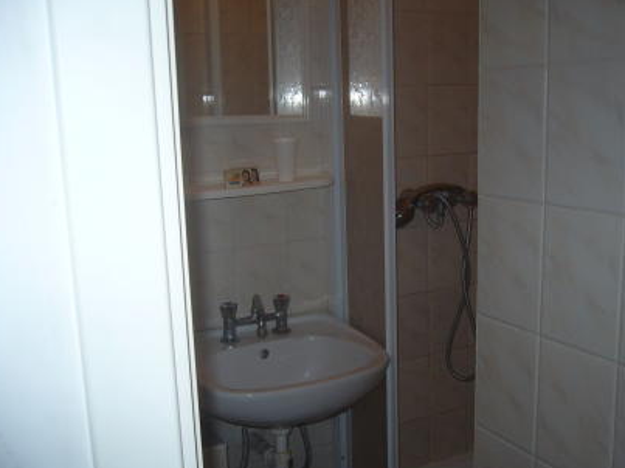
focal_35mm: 40
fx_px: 722
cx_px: 338
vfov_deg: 35.9
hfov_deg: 46.8
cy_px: 250
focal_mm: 5.8
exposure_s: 1/60
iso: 100
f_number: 2.8
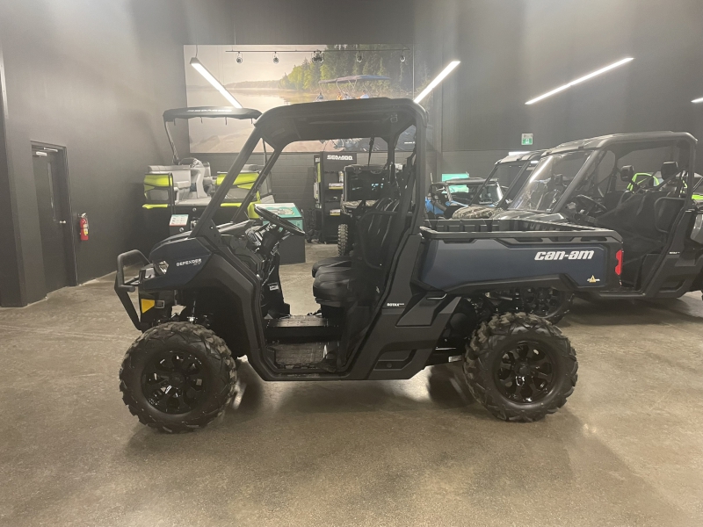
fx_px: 528
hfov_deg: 67.3
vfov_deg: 53.1
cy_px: 264
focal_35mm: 26
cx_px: 352
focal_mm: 4.2
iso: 320
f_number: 1.6
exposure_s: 1/60
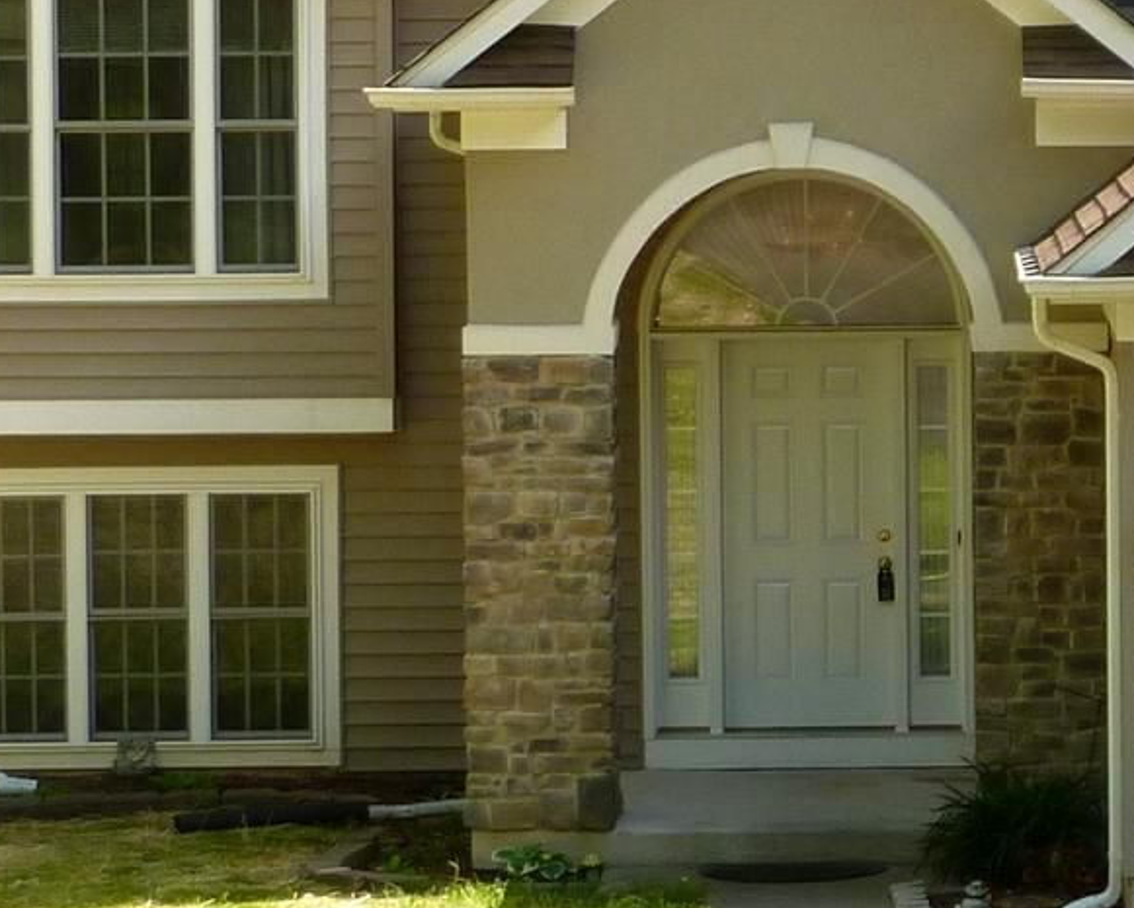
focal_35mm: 179
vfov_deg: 8.6
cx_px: 1132
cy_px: 211
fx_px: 6009
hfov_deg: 10.7
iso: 80
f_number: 3.8
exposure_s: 1/250
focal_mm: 8.5
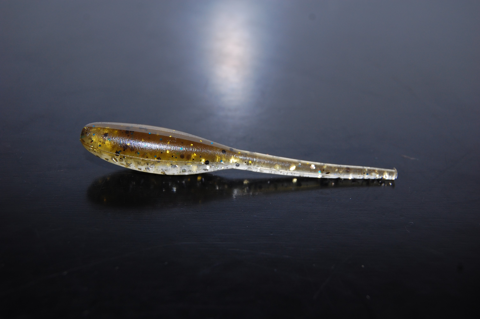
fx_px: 699
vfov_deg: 25.7
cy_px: 160
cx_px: 240
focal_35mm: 52
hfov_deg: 37.9
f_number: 7.1
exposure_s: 1/50
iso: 200
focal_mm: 35
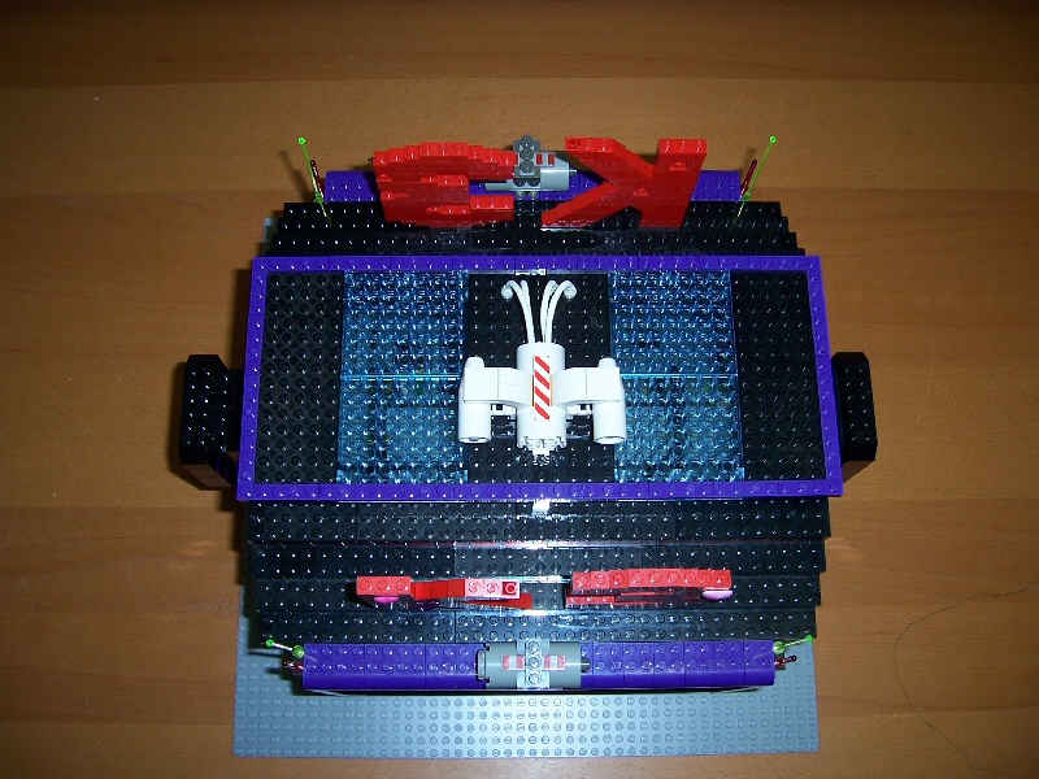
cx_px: 520
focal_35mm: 36
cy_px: 390
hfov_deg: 51.4
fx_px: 1081
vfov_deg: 39.7
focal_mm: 6
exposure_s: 1/60
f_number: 3
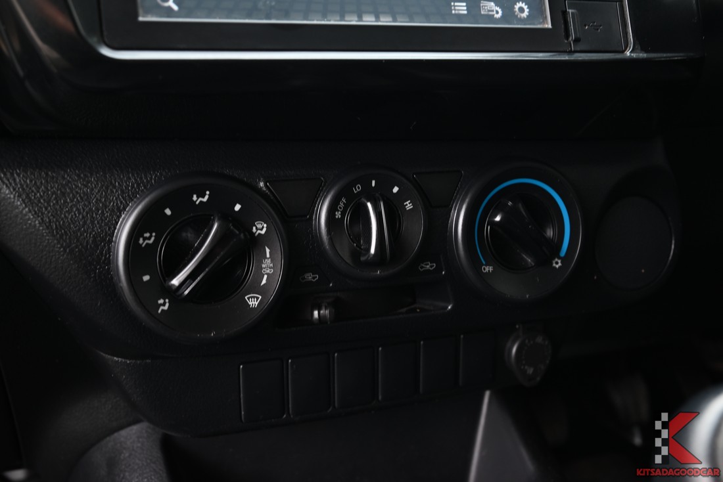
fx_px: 723
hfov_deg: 53.1
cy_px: 241
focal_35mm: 36
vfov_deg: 36.9
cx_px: 362
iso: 560
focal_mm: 36
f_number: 6.7
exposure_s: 1/30
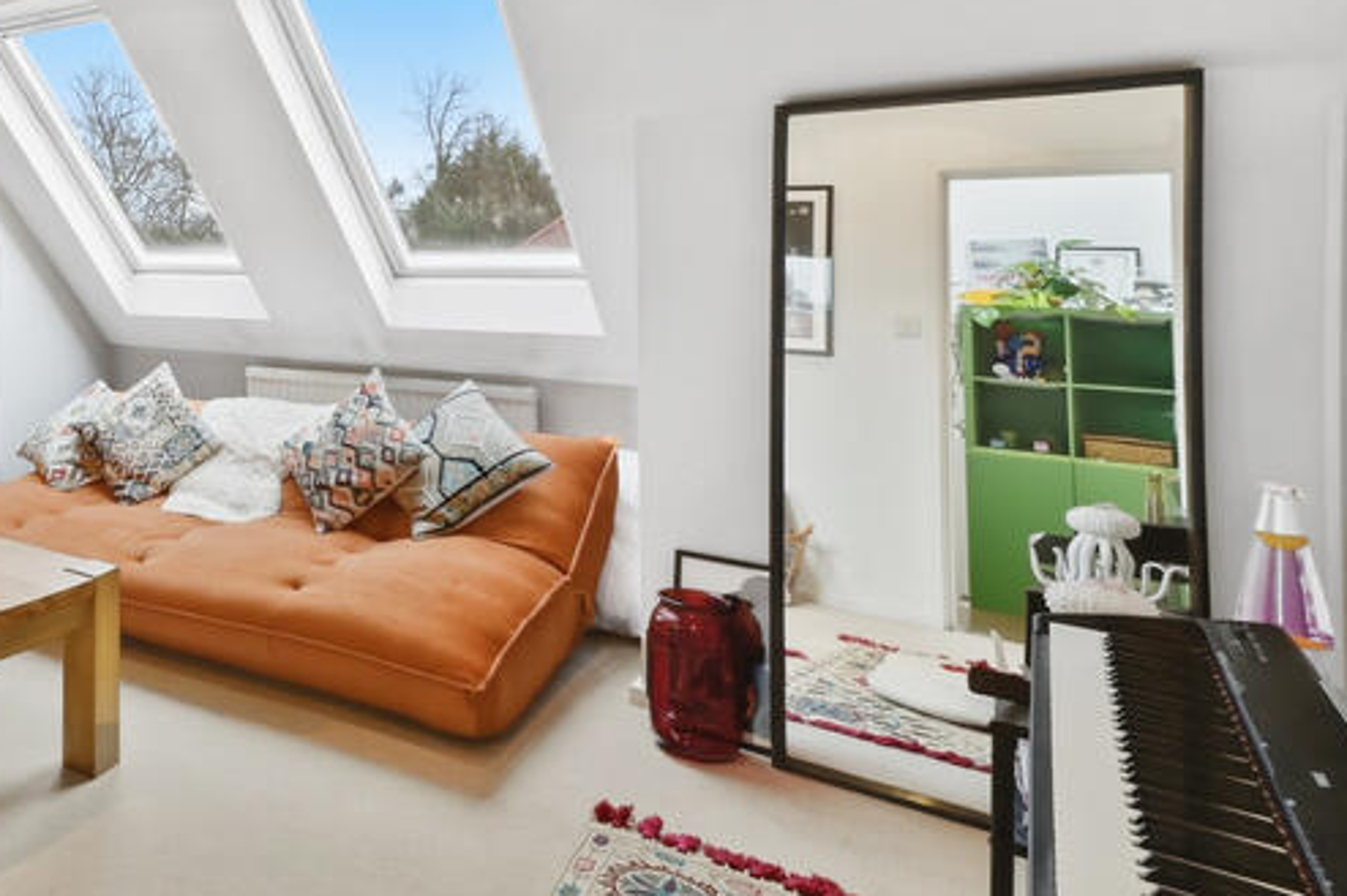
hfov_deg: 53.4
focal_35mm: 29
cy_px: 257
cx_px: 71
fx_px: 1085
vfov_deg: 43.9
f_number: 16
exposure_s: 1/10
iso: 200
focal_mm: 14
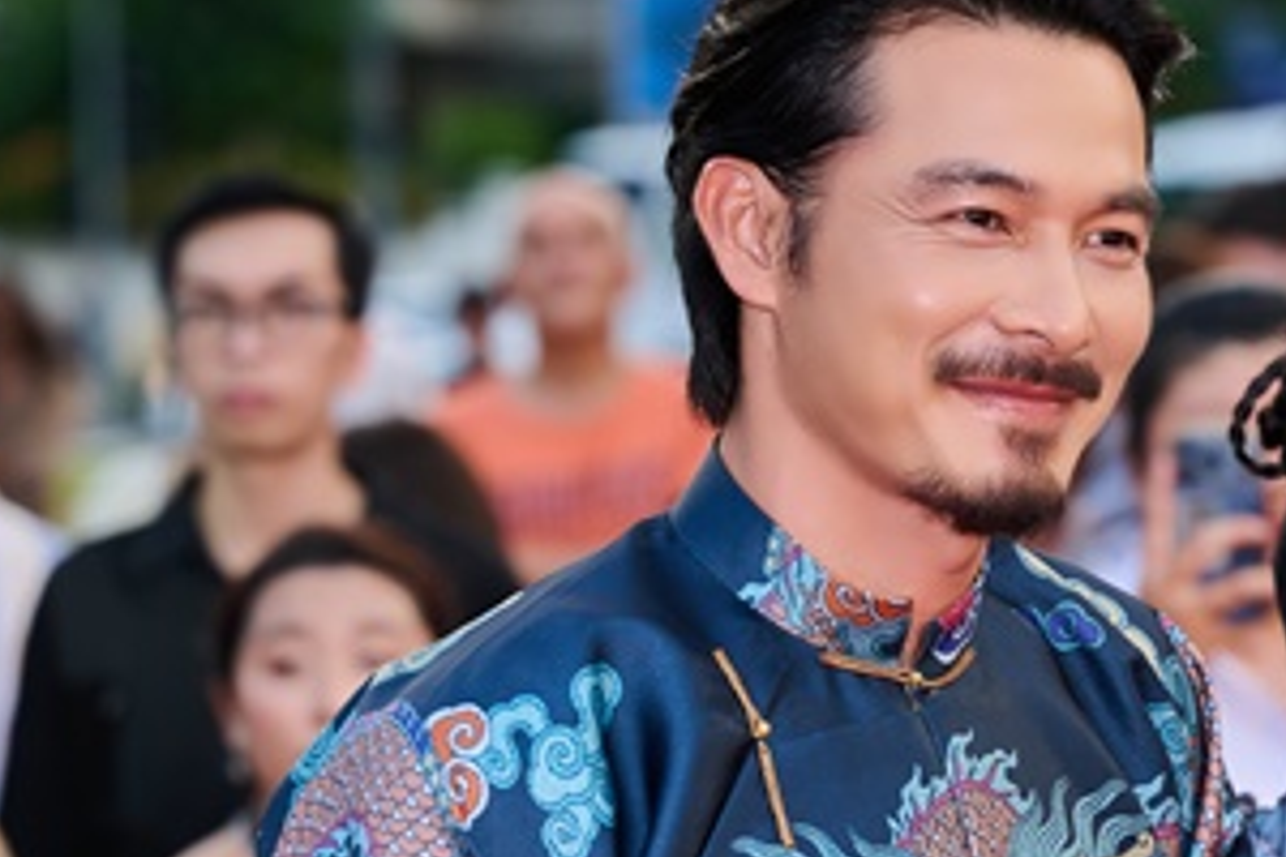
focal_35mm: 238
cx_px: 917
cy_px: 645
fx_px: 8501
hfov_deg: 8.6
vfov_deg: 5.8
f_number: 4
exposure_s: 1/200
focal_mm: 110
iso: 320
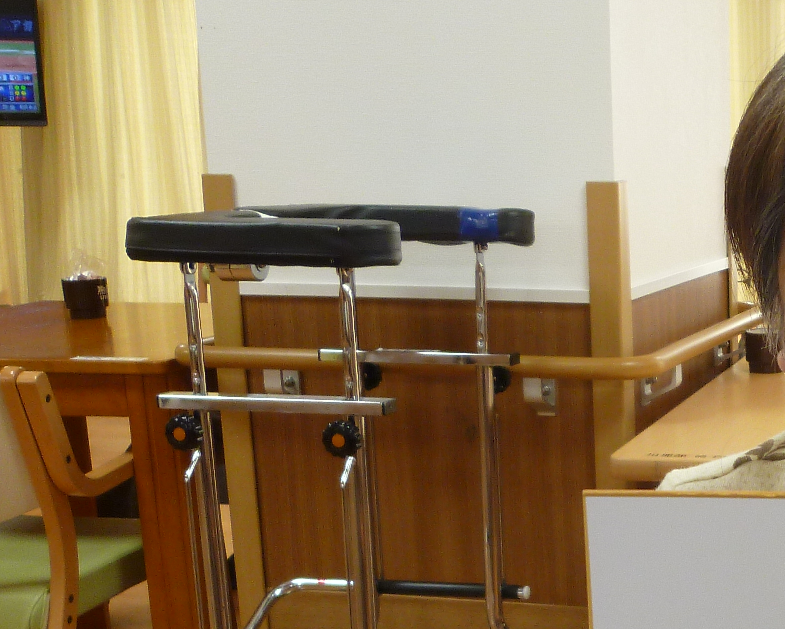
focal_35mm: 67
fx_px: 1557
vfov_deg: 22.5
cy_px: 502
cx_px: 941
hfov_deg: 25.4
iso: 100
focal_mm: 4.5
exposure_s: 1/30
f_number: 2.8
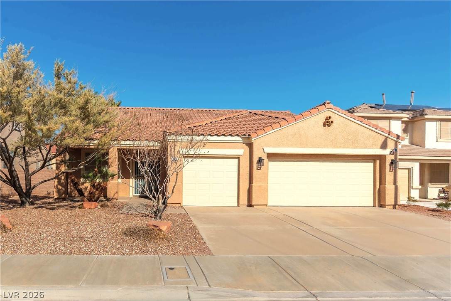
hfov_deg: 90.0
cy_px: 150
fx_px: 225
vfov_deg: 67.4
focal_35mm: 18
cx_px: 226
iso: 400
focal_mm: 18
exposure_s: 1/8000
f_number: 10
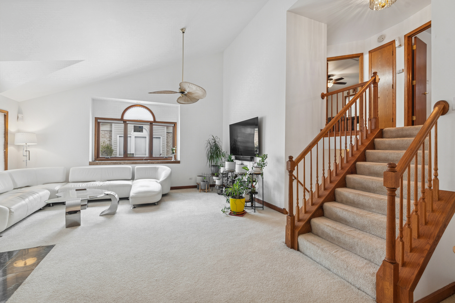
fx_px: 190
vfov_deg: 77.3
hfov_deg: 100.4
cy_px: 152
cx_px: 228
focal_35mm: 15
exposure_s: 1/13
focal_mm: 10
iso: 250
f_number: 8
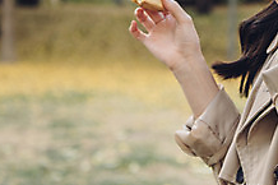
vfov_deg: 9.5
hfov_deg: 14.2
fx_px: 1103
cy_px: -31
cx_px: 242
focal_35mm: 143
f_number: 3.5
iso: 250
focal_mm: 52
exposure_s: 1/250
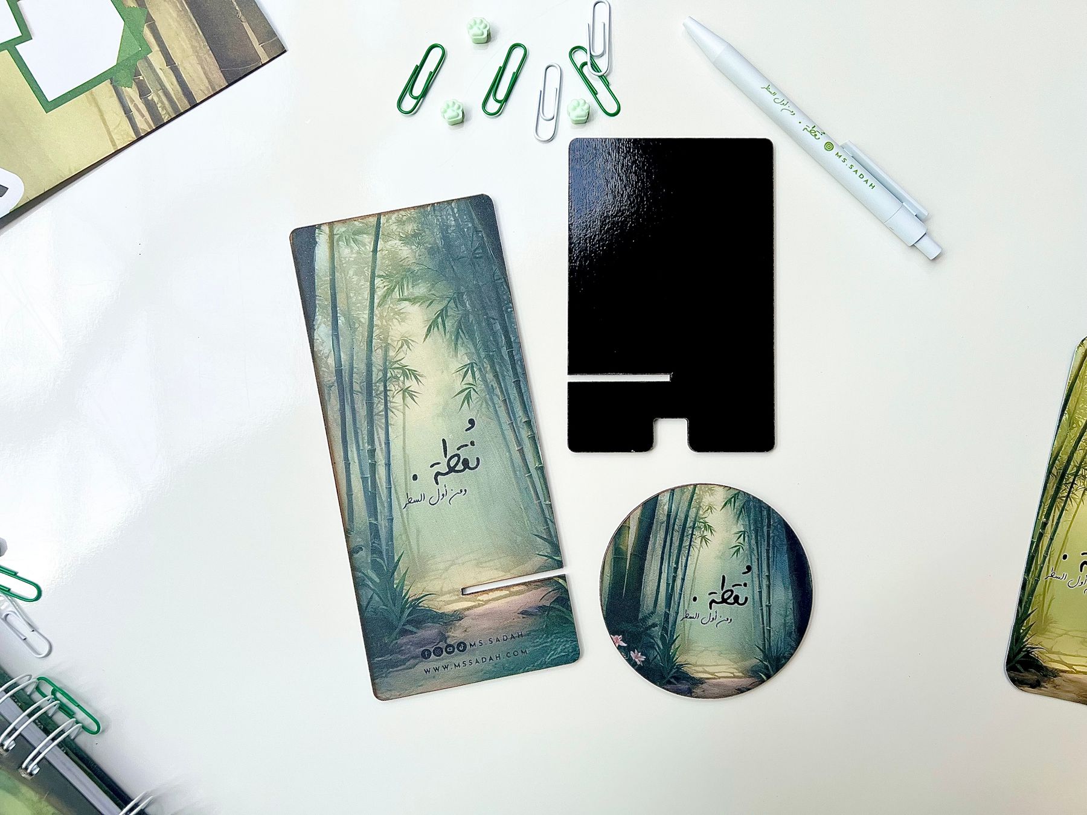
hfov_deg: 67.3
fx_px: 816
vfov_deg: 53.1
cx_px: 544
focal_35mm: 26
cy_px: 408
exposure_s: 1/658
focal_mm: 5.7
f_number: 1.5
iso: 50
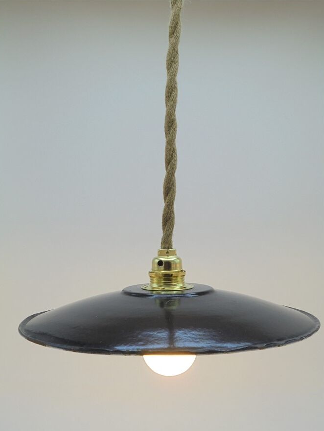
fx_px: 624
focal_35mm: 50
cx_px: 161
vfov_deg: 38.2
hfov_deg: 29.1
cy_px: 218
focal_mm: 8.9
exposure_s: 1/60
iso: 100
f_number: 4.8
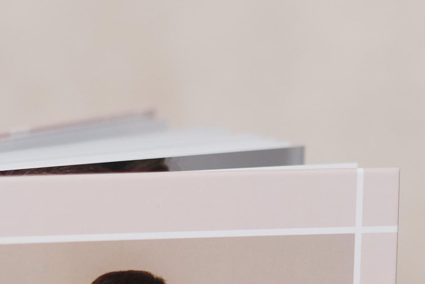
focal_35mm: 195
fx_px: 2303
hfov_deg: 10.5
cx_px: 301
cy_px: 426
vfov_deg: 6.9
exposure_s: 1/500
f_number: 2
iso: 500
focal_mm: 50
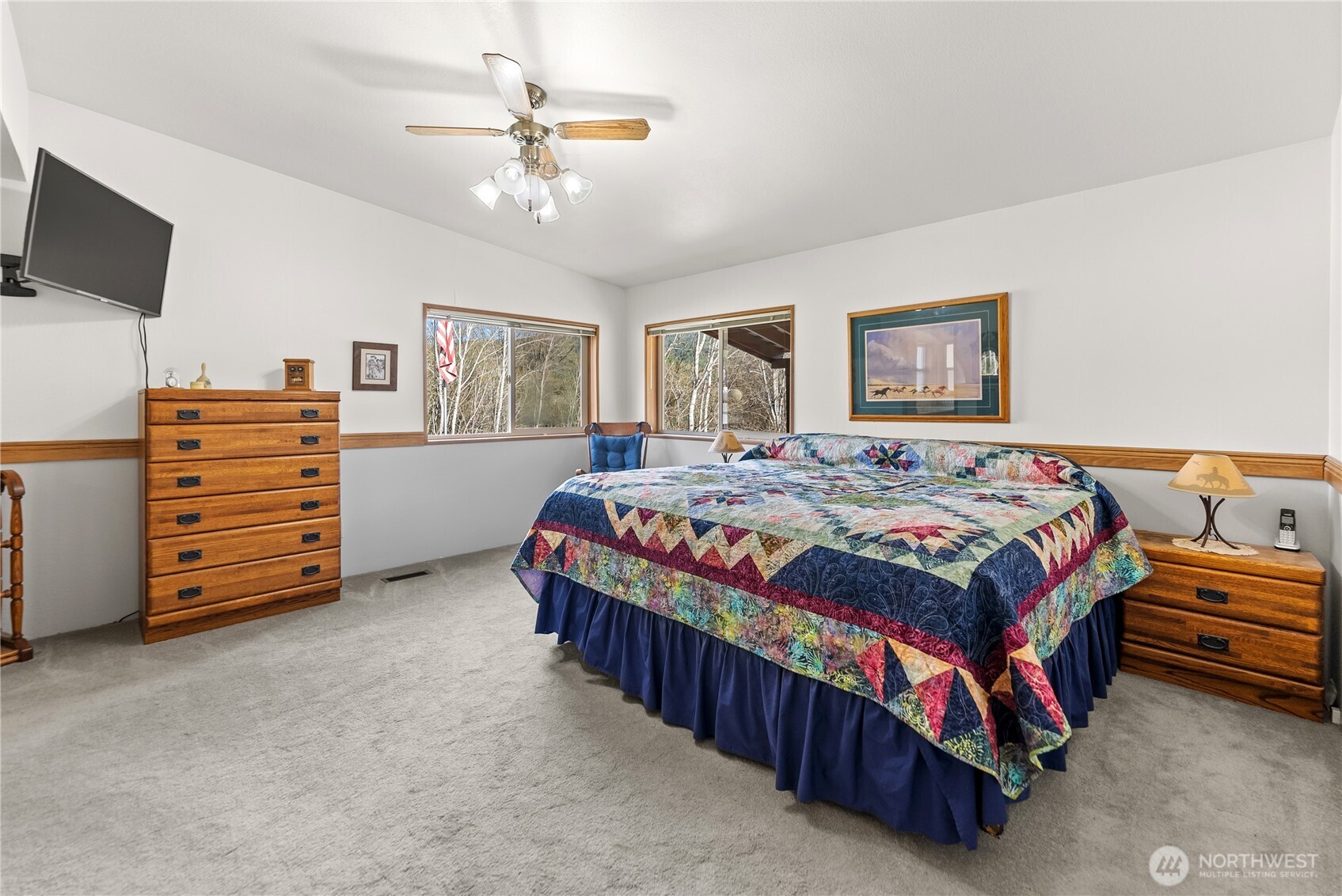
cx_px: 671
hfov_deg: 104.2
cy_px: 448
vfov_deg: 81.3
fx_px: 522
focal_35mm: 14
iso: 400
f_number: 2.8
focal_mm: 14
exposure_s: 1/20
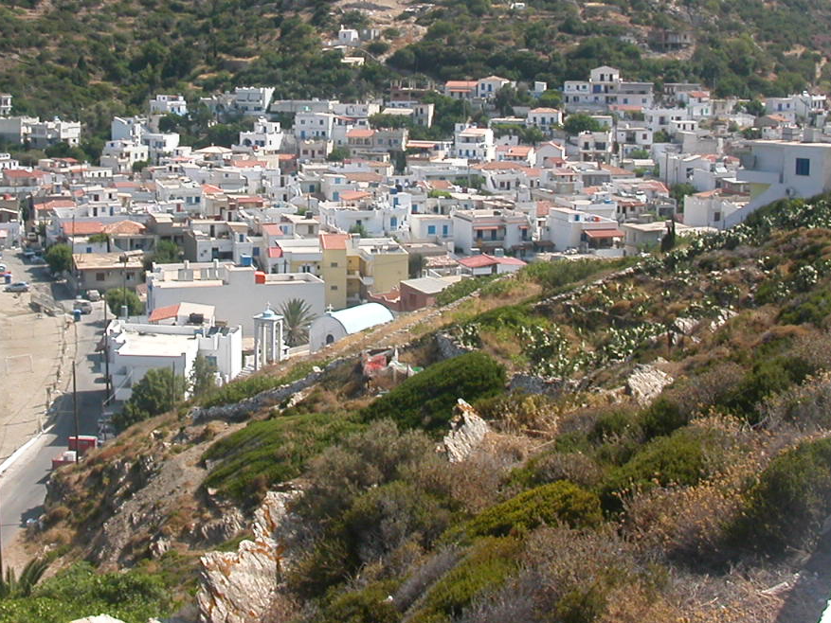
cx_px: 345
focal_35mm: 54
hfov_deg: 35.4
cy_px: 182
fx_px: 1297
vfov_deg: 26.8
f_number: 4.5
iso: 100
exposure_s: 1/509
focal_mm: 5.6
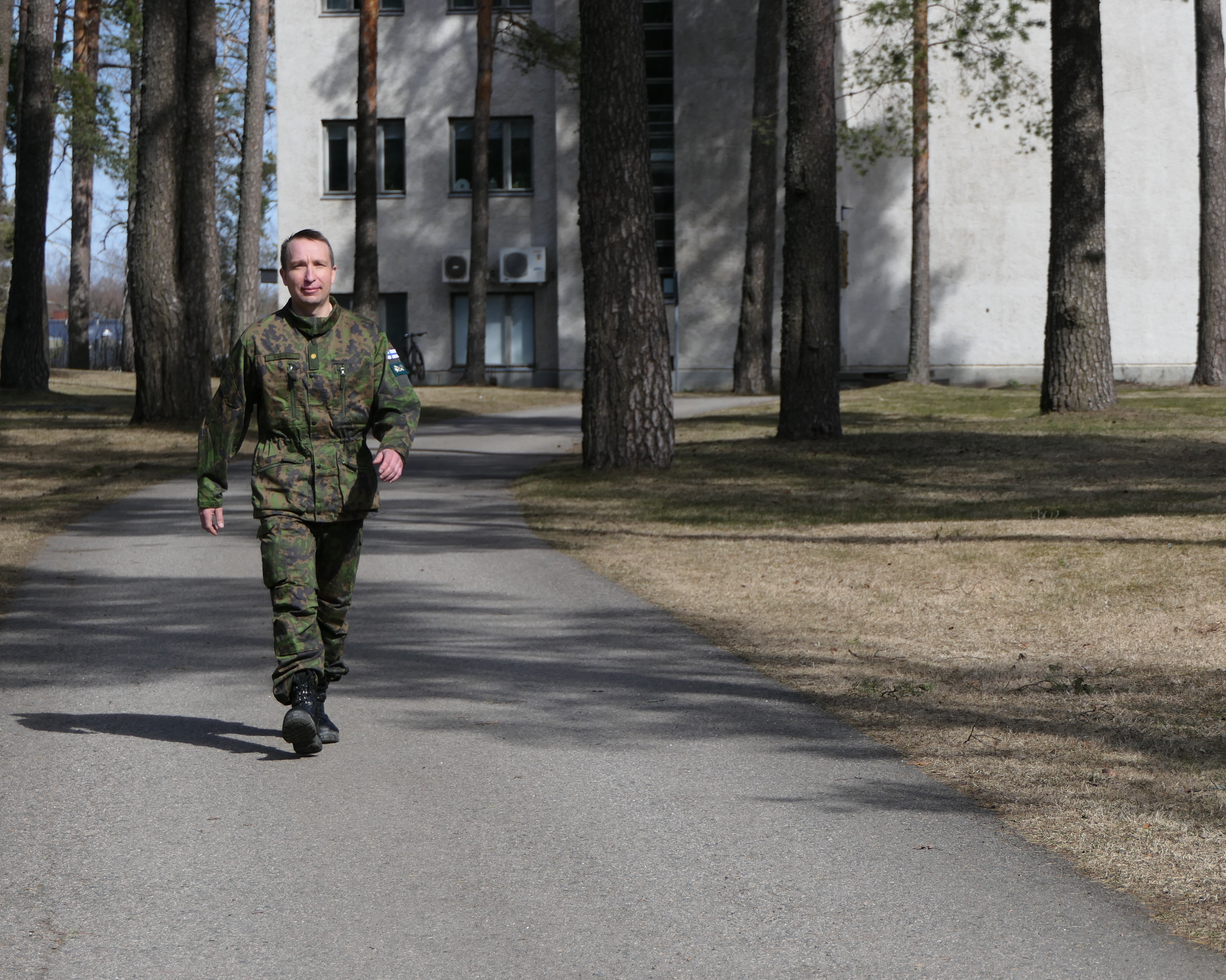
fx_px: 4754
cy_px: 491
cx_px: 579
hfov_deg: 14.7
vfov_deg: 11.8
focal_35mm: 131
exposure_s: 1/1600
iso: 125
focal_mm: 42.2
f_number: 4.2
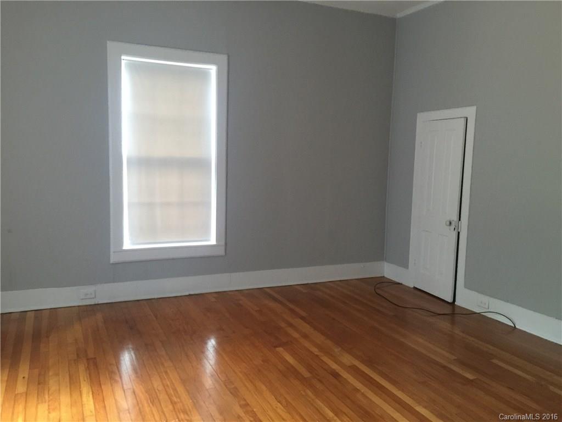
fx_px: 471
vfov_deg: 48.2
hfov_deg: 61.7
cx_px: 281
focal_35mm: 29
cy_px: 211
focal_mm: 4.15
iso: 100
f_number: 2.2
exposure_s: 1/15
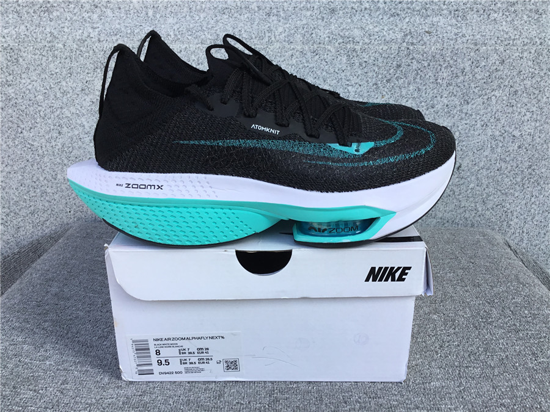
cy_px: 206
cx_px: 275
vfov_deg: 45.4
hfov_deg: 58.4
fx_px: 493
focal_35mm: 31
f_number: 2.4
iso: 25
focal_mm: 3.3
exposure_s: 1/347
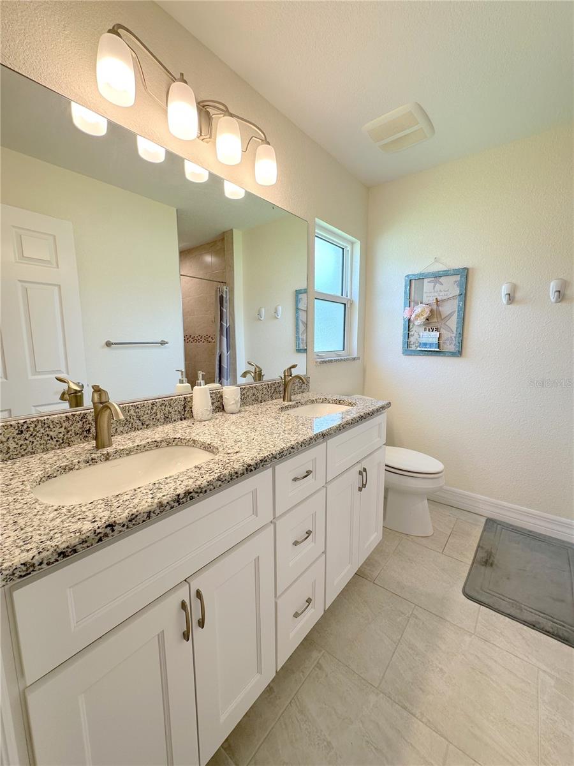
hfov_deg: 85.7
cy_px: 383
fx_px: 310
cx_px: 287
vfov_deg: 102.1
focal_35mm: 14
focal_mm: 2.22
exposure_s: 1/120
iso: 80
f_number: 2.2
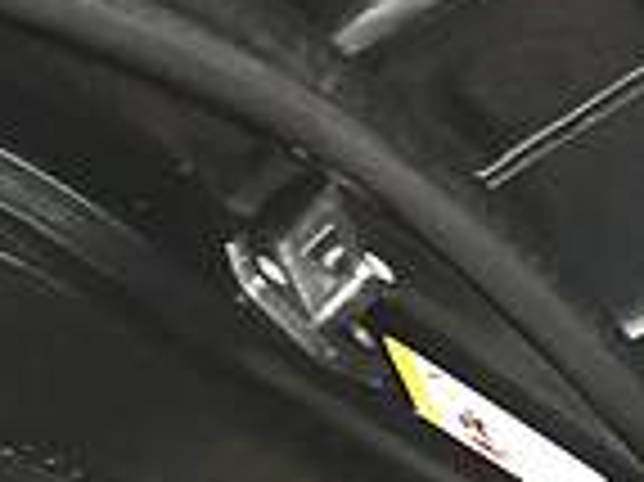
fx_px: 3011
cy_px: -297
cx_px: 1063
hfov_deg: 11.5
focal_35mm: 162
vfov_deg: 8.9
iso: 200
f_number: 2.2
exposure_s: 1/33
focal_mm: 4.2
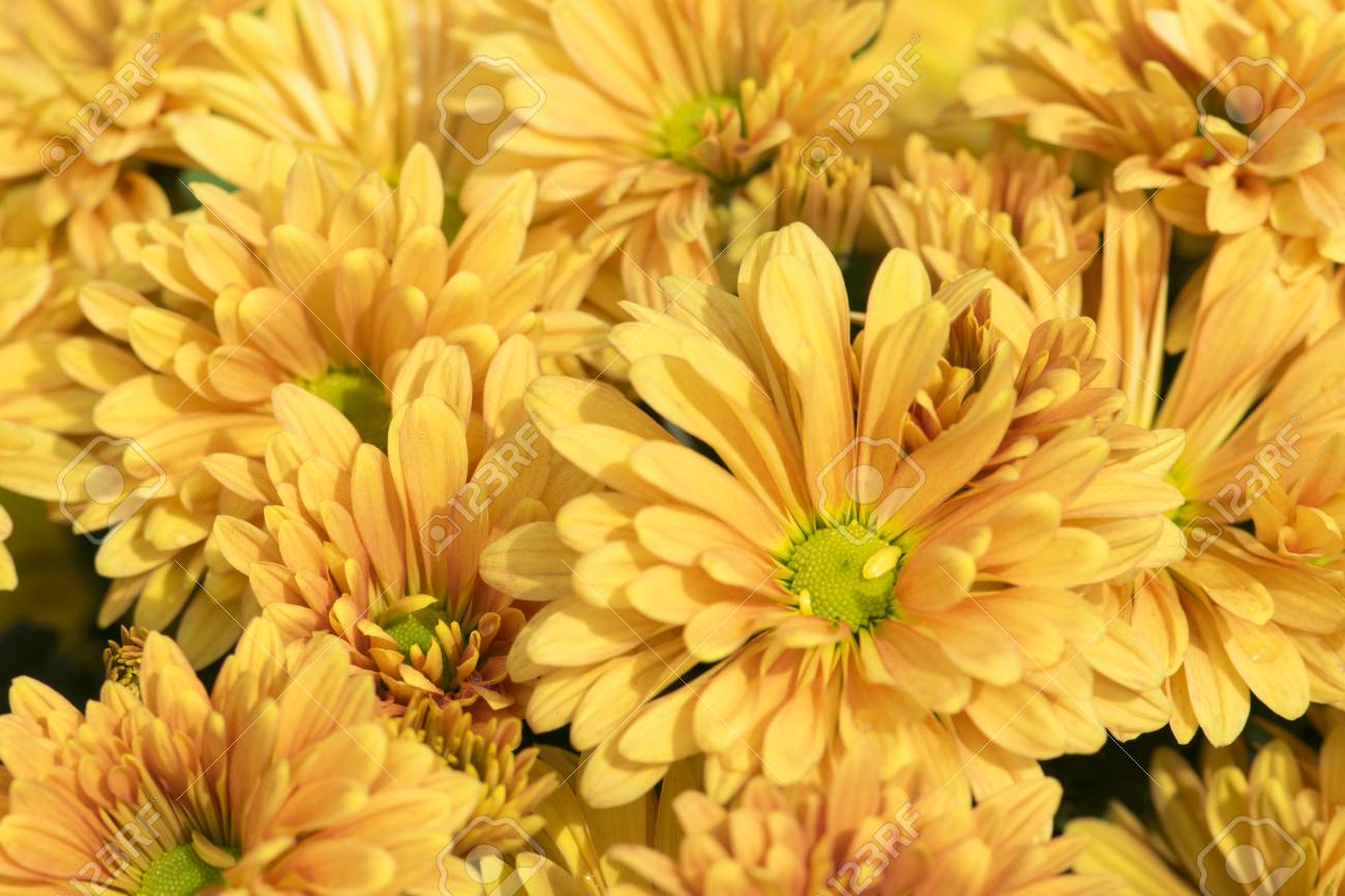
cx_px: 672
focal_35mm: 158
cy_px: 448
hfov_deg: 13.0
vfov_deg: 8.7
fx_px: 5883
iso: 400
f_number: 8
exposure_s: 1/1500
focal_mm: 105
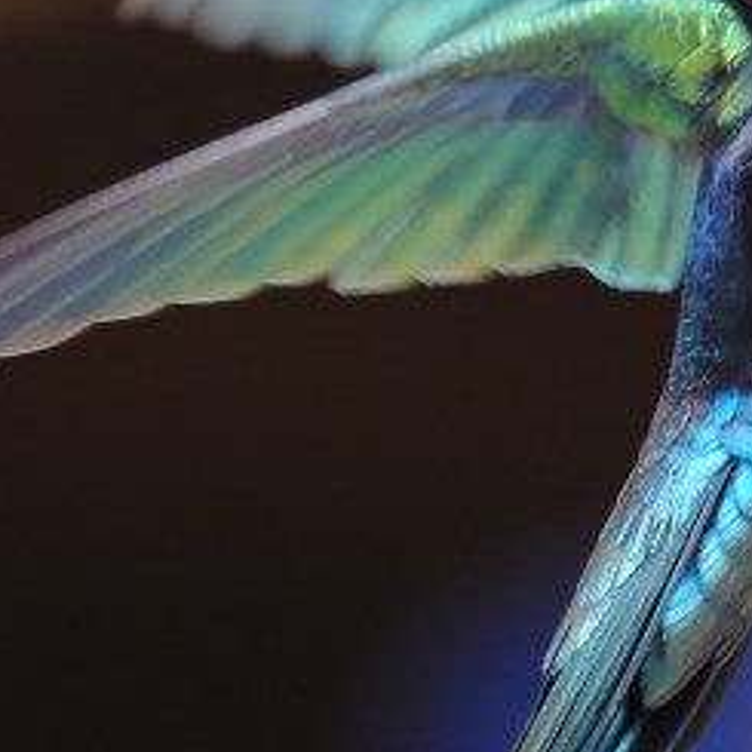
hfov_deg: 1.2
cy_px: 101
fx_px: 34532
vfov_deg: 1.2
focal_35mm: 1405
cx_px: 878
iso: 6400
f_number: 6.4
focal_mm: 300
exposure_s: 1/500
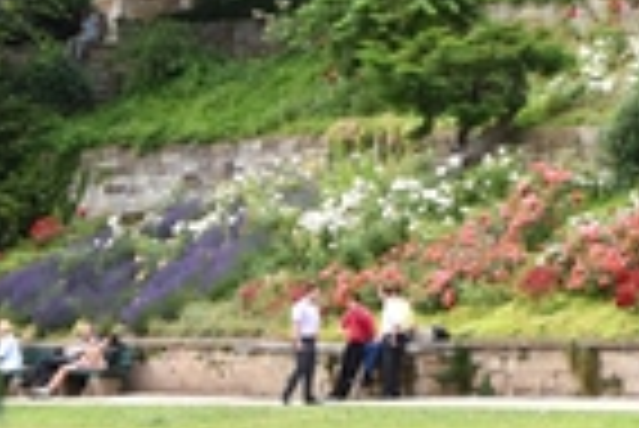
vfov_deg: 4.3
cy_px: -252
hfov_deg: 6.4
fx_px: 5632
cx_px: 1076
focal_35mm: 317
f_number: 8
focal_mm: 50
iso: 500
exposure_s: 1/500
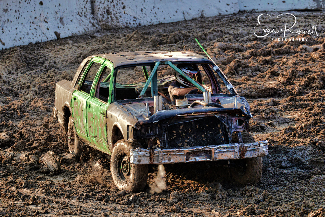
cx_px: 162
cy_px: 108
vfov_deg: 3.3
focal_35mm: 420
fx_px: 3791
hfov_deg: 4.9
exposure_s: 1/400
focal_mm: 420
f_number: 9
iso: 800
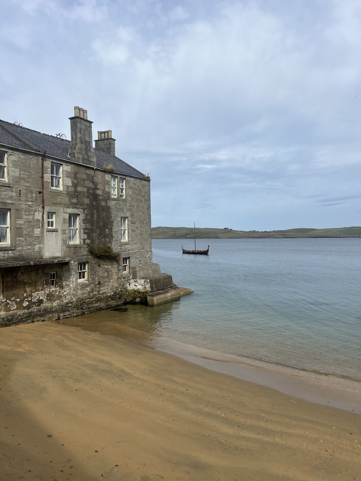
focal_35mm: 26
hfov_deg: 53.1
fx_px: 362
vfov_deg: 67.3
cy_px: 240
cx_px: 180
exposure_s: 1/6993
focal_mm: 5.7
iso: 50
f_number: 1.5
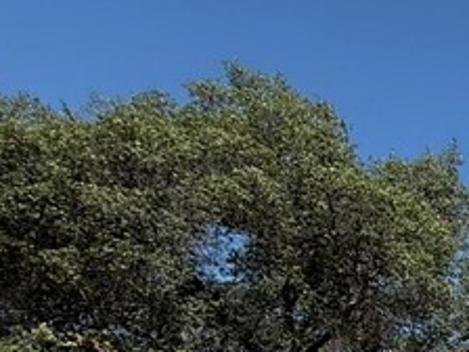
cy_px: 488
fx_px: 867
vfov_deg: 20.4
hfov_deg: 18.7
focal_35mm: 64
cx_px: 944
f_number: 2.2
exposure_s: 1/2165
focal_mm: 2.22
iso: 50
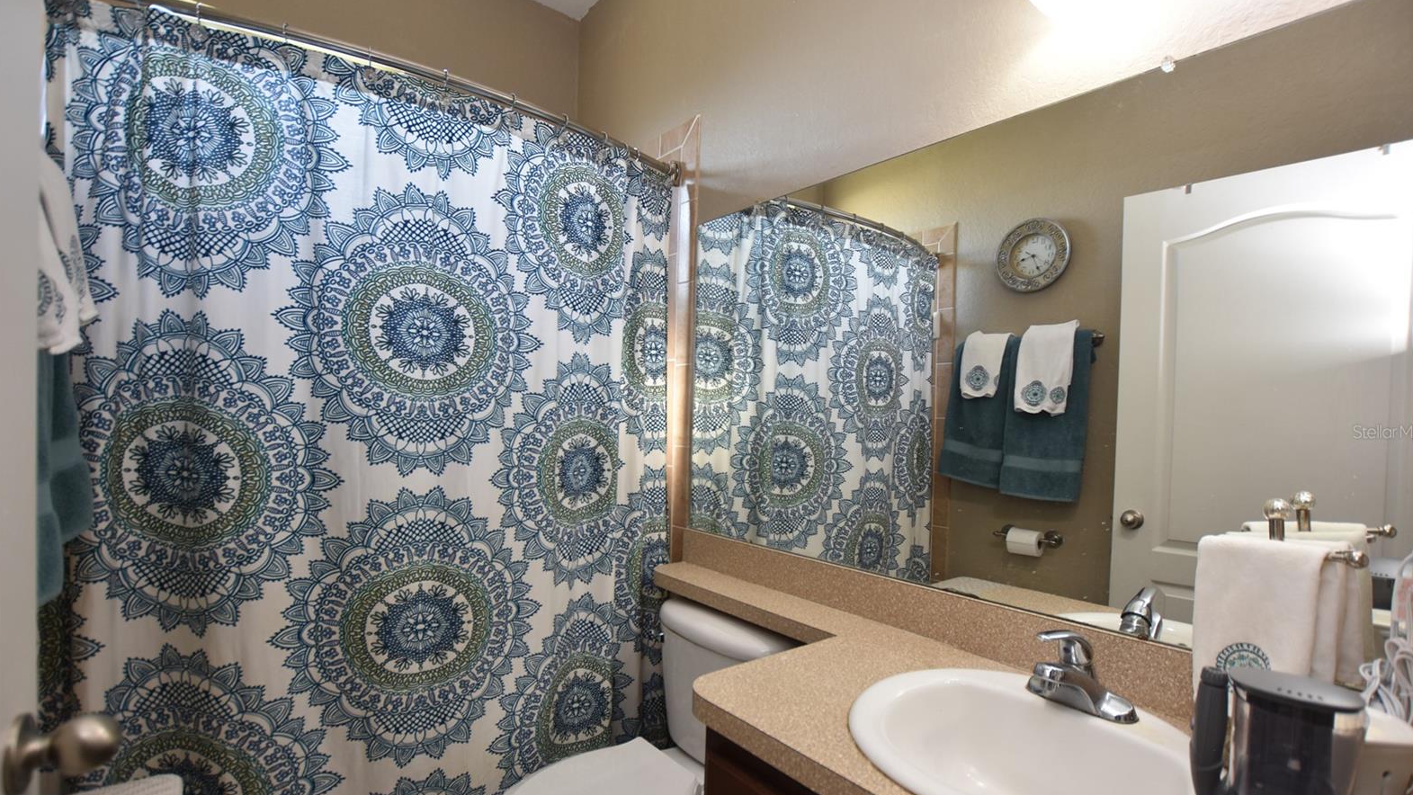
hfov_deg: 99.4
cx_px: 713
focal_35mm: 16
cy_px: 432
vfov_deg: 67.0
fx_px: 600
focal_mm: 10
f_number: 4
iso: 320
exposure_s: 1/60
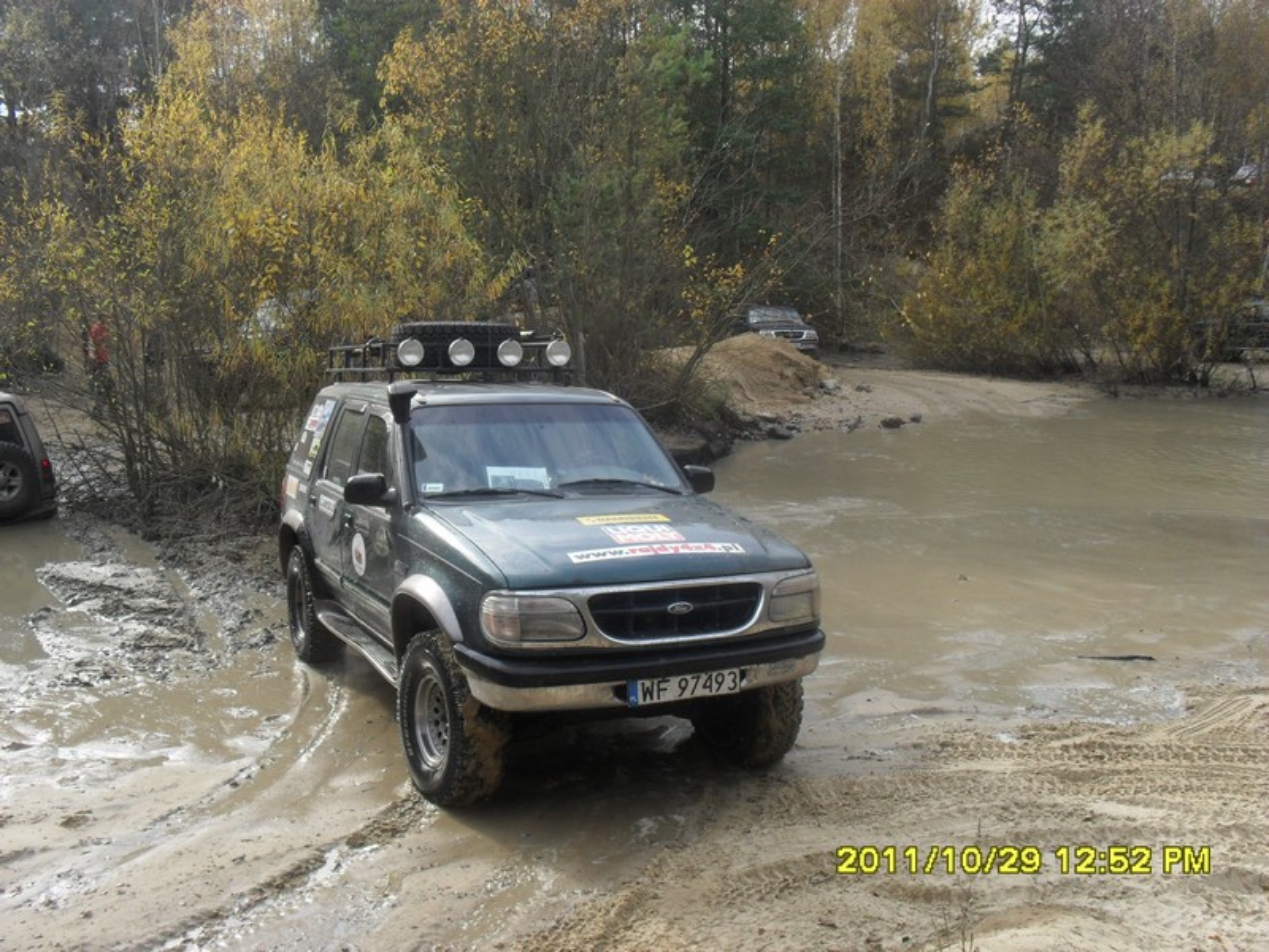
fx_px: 1283
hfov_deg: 52.6
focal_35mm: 35
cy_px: 476
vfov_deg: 40.7
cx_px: 634
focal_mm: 6.3
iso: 100
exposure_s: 1/350
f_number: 3.2
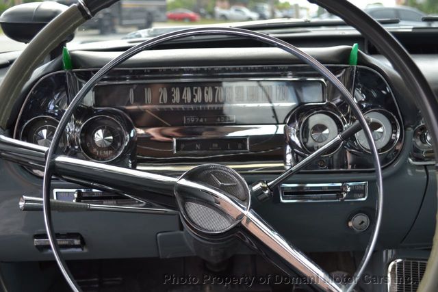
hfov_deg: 43.6
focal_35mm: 45
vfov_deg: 29.9
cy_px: 146
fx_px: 548
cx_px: 219
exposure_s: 1/80
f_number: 5.6
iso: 100
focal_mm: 30
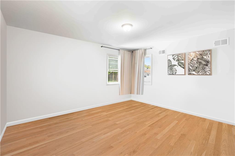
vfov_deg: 73.7
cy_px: 78
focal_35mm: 16
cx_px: 118
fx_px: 104
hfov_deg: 96.8
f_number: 10
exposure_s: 4
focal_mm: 16
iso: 250
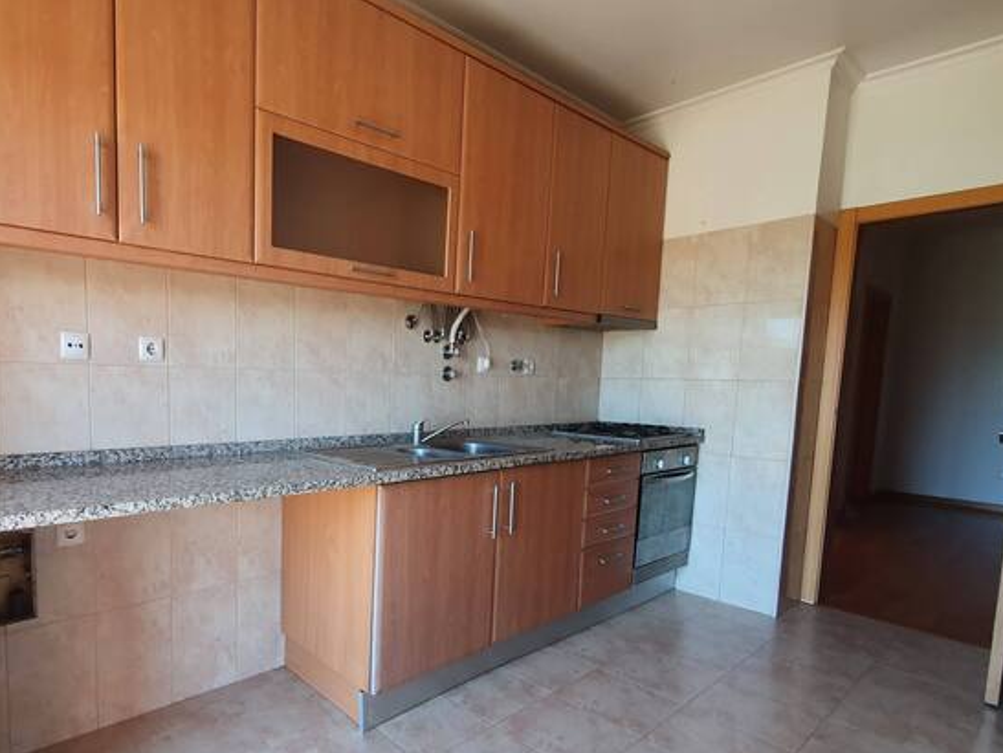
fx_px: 551
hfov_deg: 82.2
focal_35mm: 19
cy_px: 429
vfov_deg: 68.4
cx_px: 347
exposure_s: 1/50
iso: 80
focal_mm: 1.8
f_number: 2.2
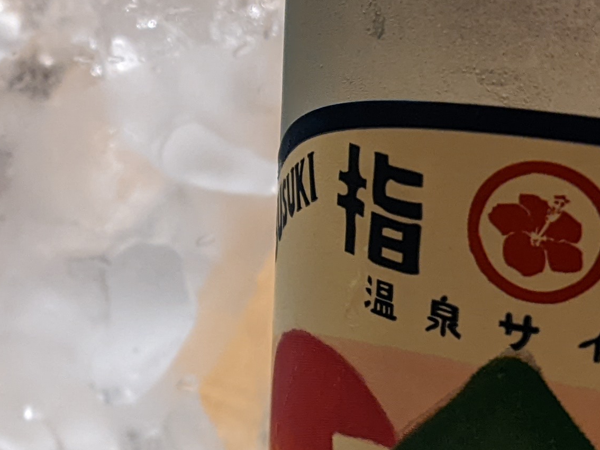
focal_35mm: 96
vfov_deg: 15.4
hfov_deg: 20.3
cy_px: 296
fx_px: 1664
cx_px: 139
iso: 261
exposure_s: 1/23.8
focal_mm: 4.38
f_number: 1.73
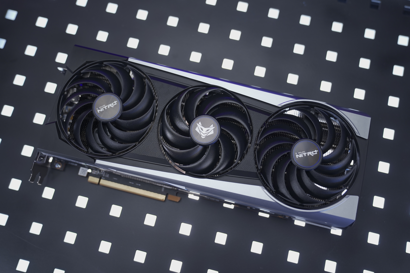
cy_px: 136
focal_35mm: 33
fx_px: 376
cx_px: 205
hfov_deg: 57.2
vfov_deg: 40.0
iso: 400
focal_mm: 33
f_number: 2.8
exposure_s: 1/125
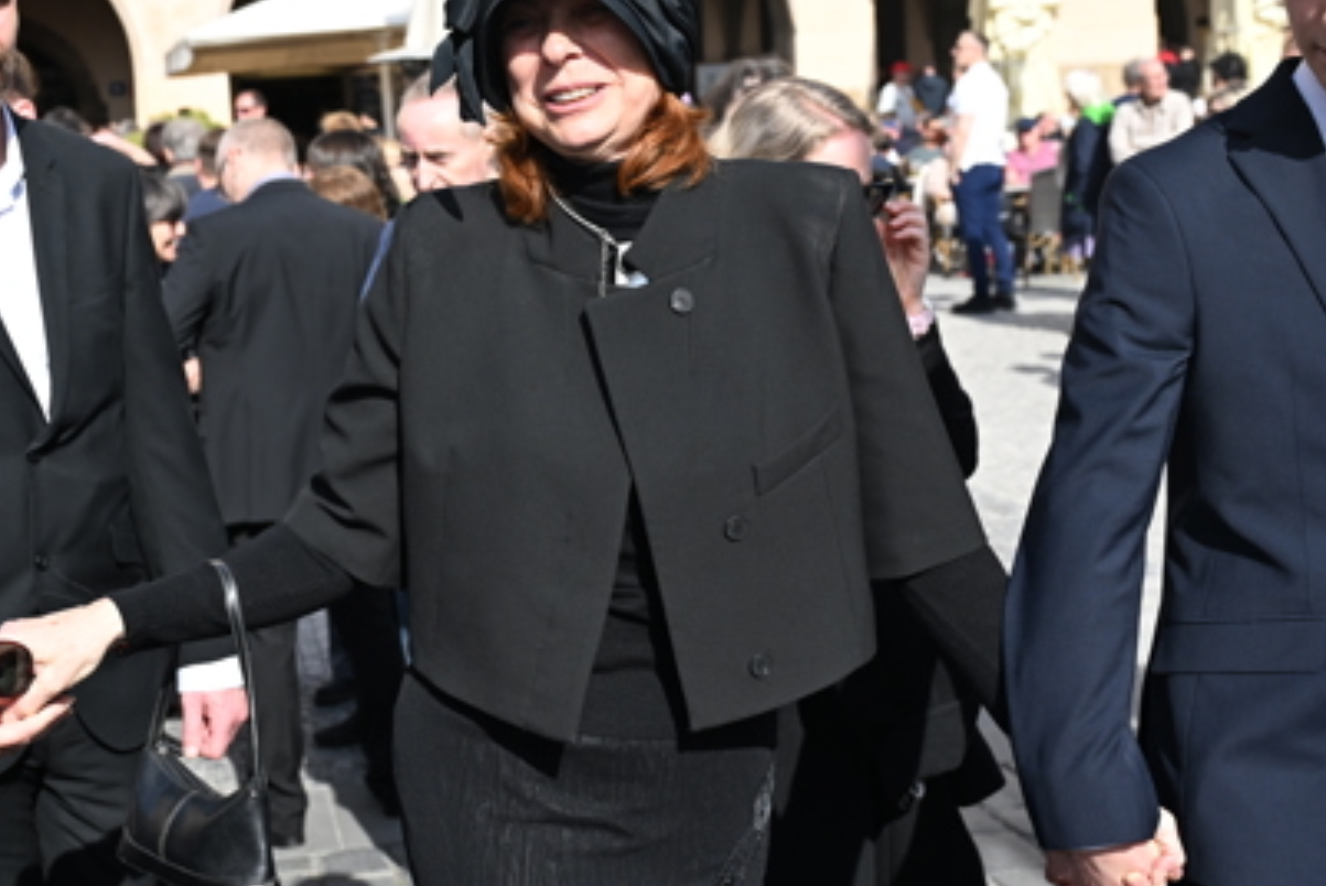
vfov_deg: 24.7
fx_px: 2027
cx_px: 489
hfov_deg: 36.0
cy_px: 403
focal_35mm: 55
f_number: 4.5
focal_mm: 32
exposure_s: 1/2500
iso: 500
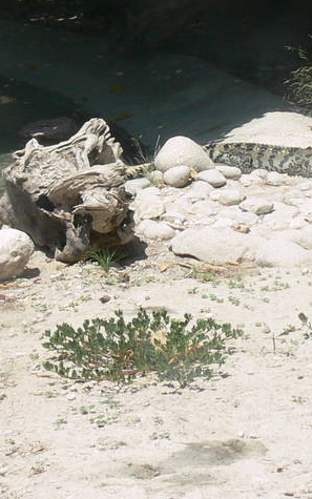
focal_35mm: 125
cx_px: 243
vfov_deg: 16.5
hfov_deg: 10.5
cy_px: 44
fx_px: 1700
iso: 80
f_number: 5.6
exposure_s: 1/320
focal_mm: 7.4
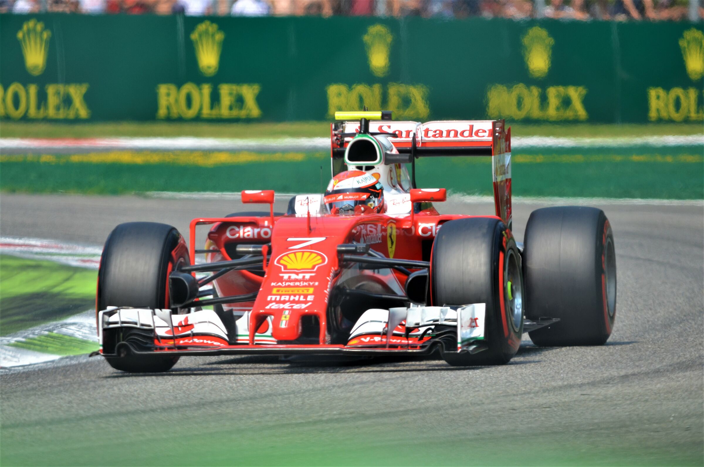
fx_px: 14637
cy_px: 234
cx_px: 352
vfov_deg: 1.8
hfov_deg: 2.8
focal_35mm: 750
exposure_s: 1/1600
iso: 400
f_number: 6.3
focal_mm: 500
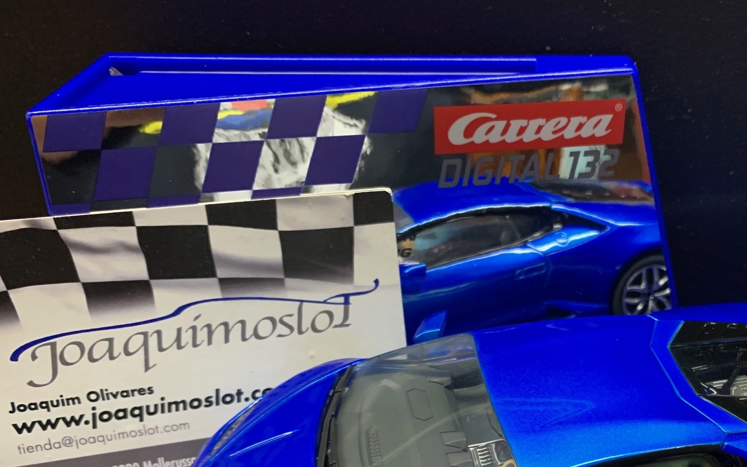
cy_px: 401
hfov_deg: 46.7
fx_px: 835
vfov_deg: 30.2
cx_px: 548
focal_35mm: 41
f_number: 1.8
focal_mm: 4.25
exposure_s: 1/50
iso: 200
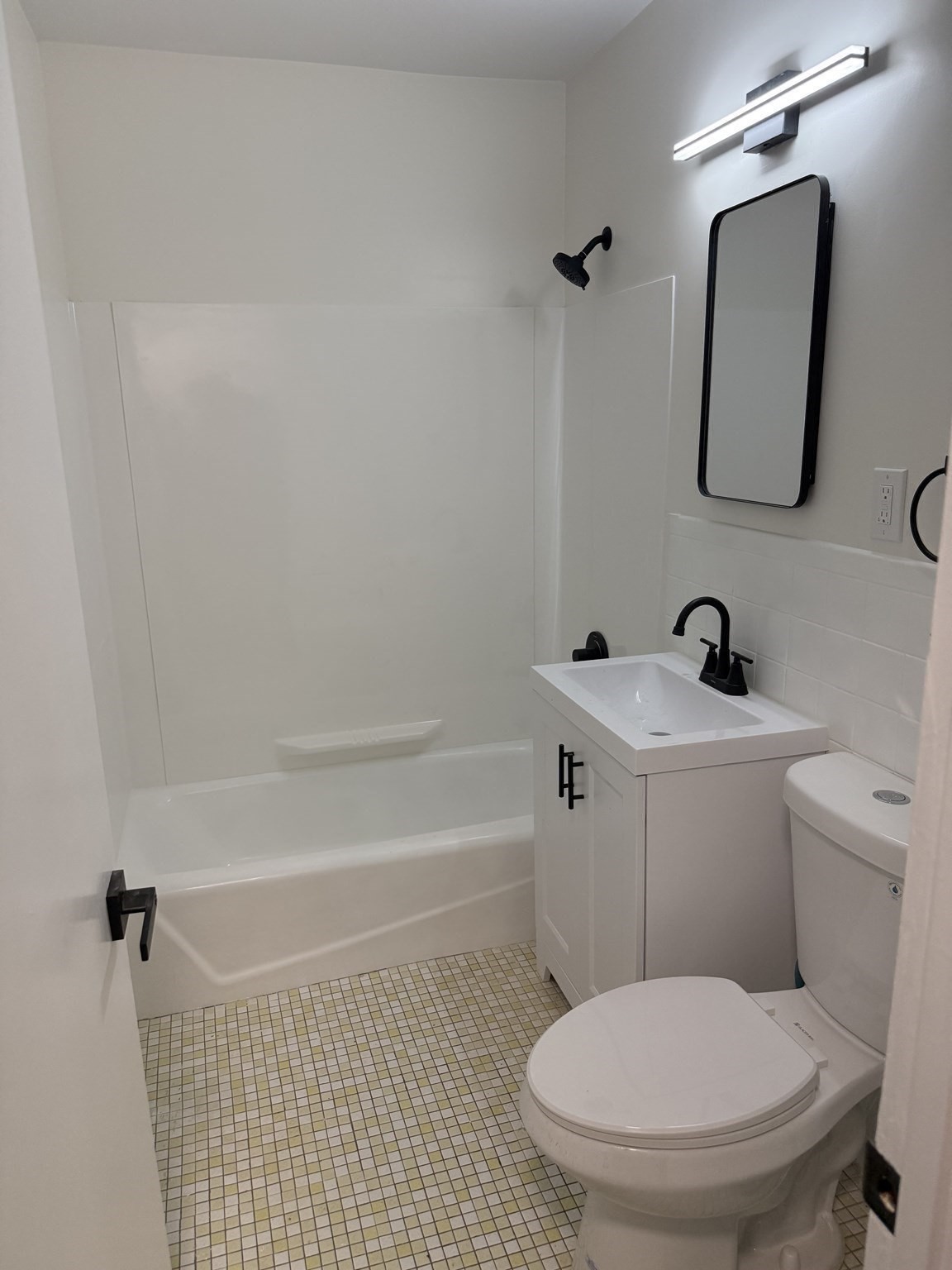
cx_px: 476
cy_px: 635
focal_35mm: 24
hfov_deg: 56.8
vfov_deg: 71.6
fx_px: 880
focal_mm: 6.76
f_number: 1.78
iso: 200
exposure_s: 1/217
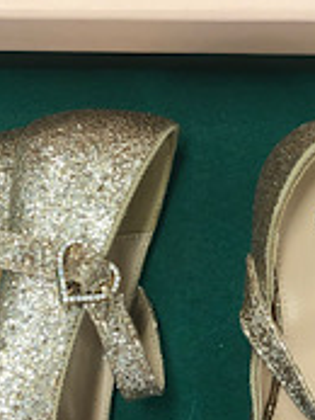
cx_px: 197
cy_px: 87
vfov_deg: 23.8
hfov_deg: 18.2
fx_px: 982
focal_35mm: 81
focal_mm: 3.99
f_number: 1.8
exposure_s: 1/25
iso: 40
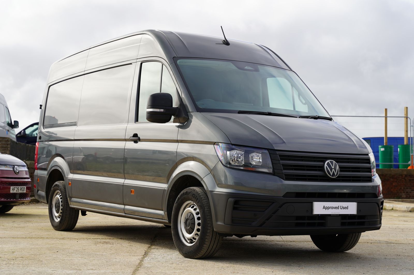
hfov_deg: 33.0
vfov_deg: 22.3
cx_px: 207
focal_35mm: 61
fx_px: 699
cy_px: 138
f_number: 5
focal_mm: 60.8
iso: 100
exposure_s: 1/200
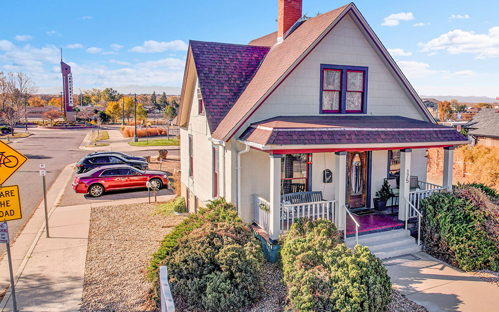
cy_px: 146
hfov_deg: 63.7
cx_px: 313
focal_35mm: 29
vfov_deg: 43.1
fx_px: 394
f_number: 2.8
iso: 100
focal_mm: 8.4
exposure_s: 1/120
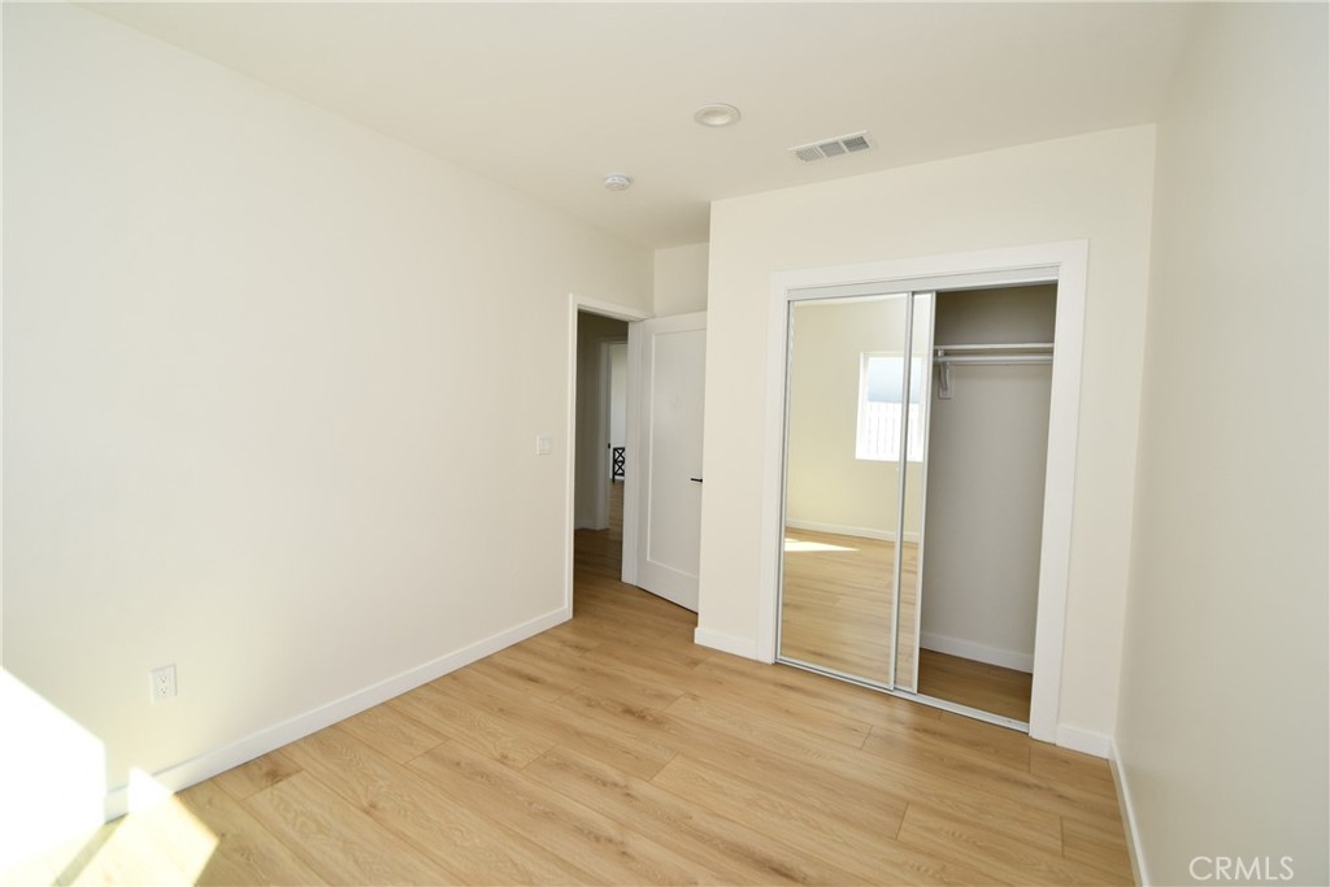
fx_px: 554
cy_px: 444
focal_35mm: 15
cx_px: 665
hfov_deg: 100.4
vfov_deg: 77.3
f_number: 5.6
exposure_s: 1/125
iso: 160
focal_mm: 10
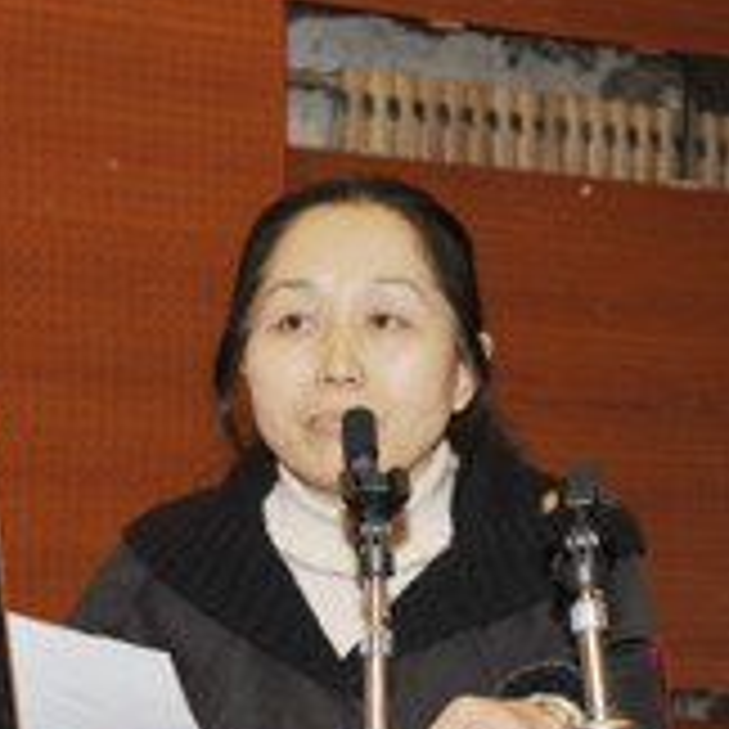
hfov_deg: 13.8
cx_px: 450
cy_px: 612
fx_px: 3002
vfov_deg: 13.8
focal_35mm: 126
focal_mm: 48
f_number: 7.1
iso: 800
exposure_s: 1/60
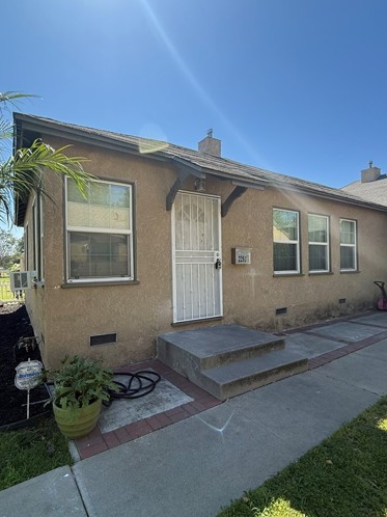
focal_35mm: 18
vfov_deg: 87.7
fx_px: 269
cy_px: 268
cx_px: 183
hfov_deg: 71.5
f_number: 2.2
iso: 64
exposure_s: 1/888
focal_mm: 2.22
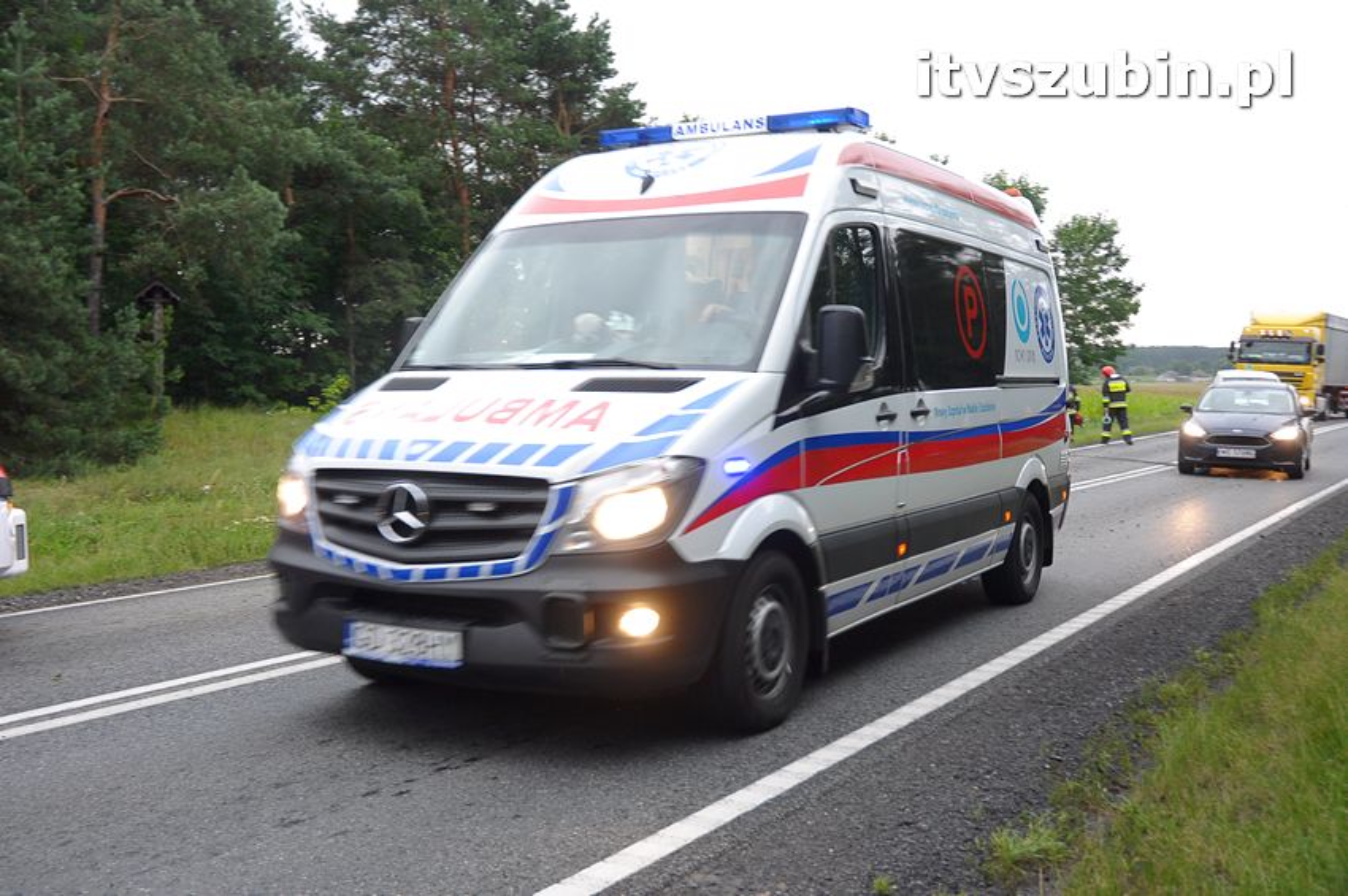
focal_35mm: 36
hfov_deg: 53.2
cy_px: 448
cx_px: 674
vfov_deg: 36.8
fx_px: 1347
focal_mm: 24
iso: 640
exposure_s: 1/80
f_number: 4.5
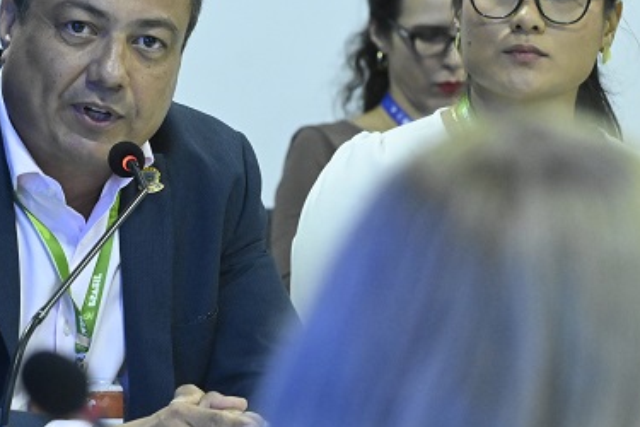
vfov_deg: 4.3
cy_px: 134
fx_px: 5635
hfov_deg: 6.5
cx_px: 125
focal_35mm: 317
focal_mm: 122
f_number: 6.3
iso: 8000
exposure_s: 1/60
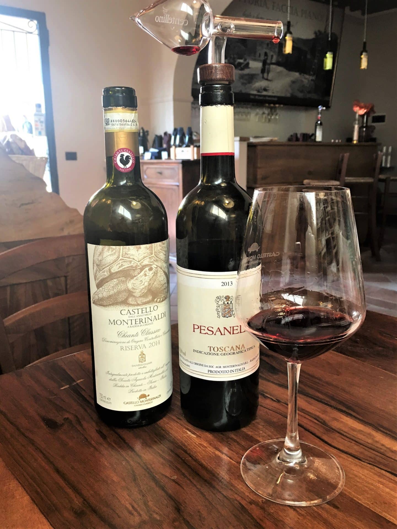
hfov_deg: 48.2
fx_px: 443
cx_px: 198
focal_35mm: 29
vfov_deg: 61.7
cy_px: 264
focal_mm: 4.15
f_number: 2.2
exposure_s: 1/33
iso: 50
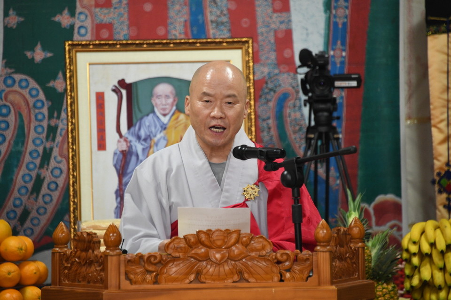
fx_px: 3756
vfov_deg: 4.6
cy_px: 150
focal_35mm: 300
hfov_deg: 6.9
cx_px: 226
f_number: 5.6
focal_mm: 300
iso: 4000
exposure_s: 1/80
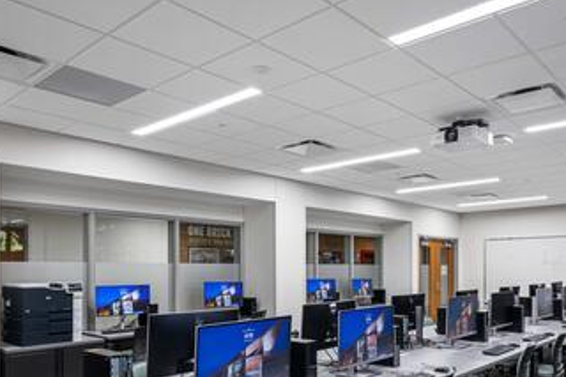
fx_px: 471
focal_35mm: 30
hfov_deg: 61.5
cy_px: 306
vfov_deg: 41.5
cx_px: 336
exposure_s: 1/1.67
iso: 200
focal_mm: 16
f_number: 5.6
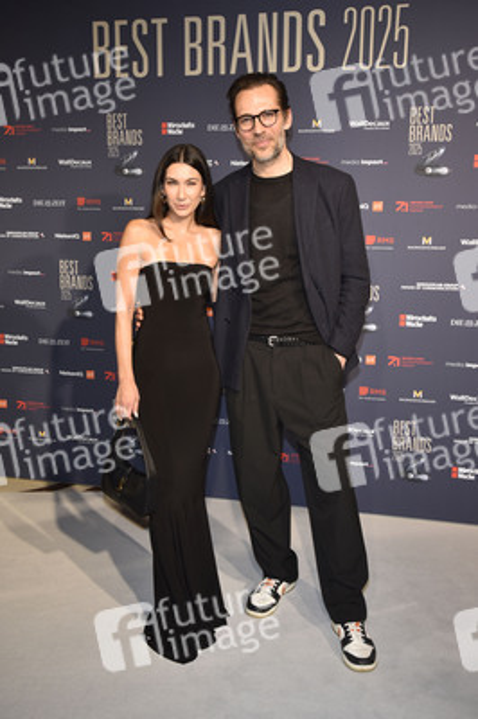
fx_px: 698
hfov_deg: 37.8
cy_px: 360
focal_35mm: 35
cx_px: 239
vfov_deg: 54.5
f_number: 7.1
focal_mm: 35
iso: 1250
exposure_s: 1/200
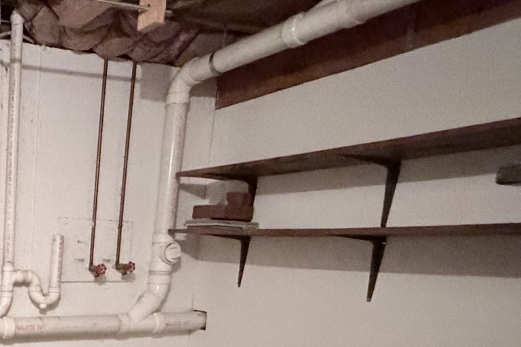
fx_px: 564
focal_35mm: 39
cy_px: 371
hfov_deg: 40.8
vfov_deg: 30.9
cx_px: -39
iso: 1250
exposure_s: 1/40
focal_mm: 2.22
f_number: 2.2
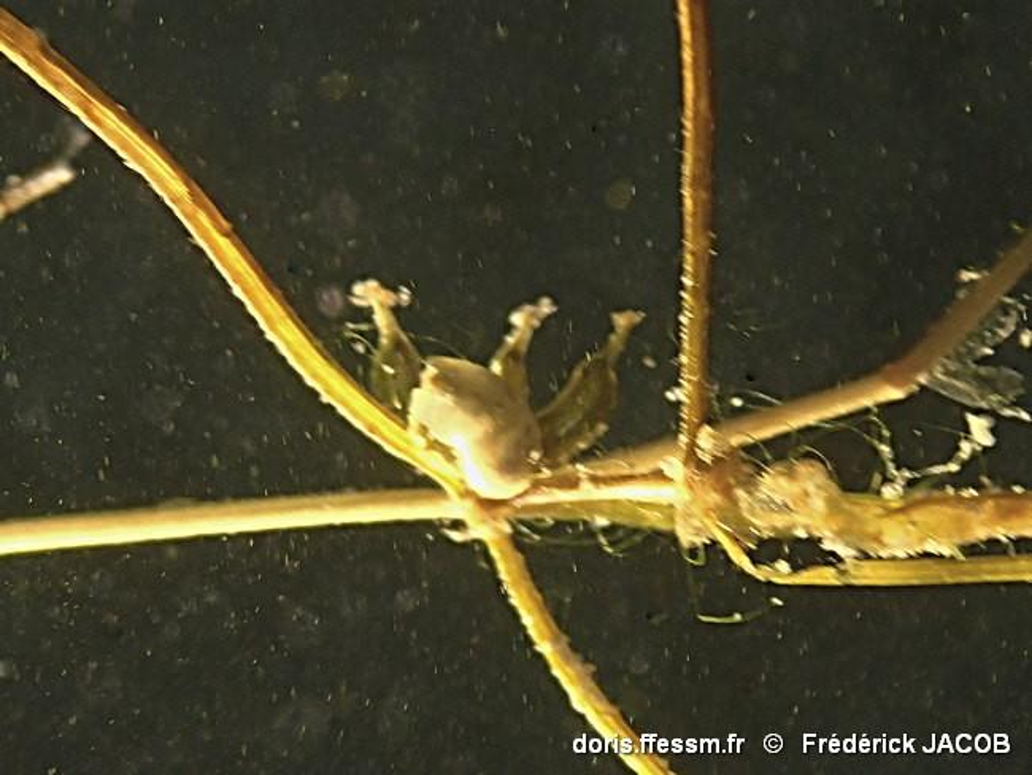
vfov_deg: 14.8
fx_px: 2982
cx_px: 516
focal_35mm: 100
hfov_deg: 19.6
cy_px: 388
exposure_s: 1/200
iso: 200
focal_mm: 18
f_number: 6.3
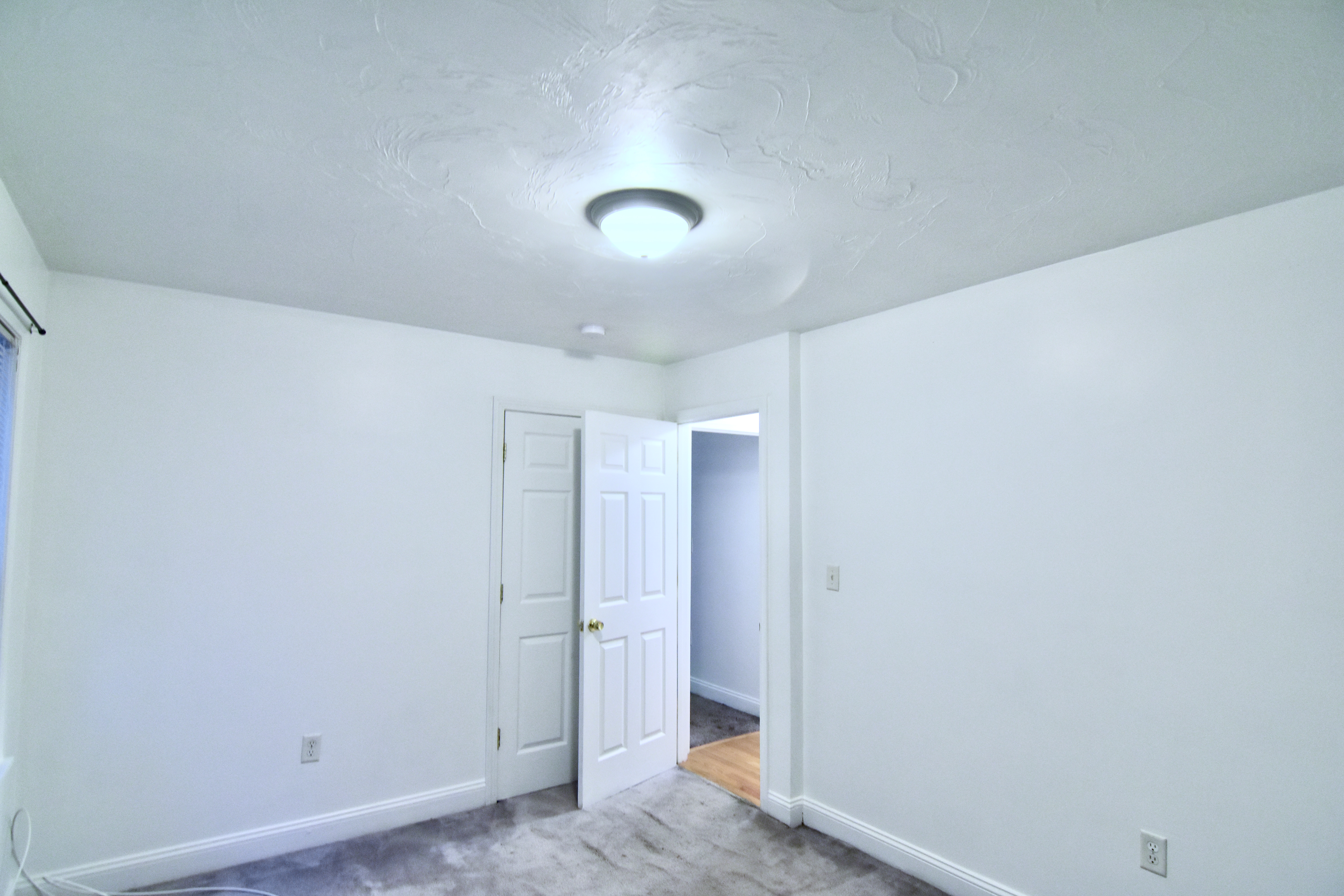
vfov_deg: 67.4
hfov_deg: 90.0
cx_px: 672
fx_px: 672
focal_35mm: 18
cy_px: 448
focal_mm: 12
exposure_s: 1/60
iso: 1000
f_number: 4
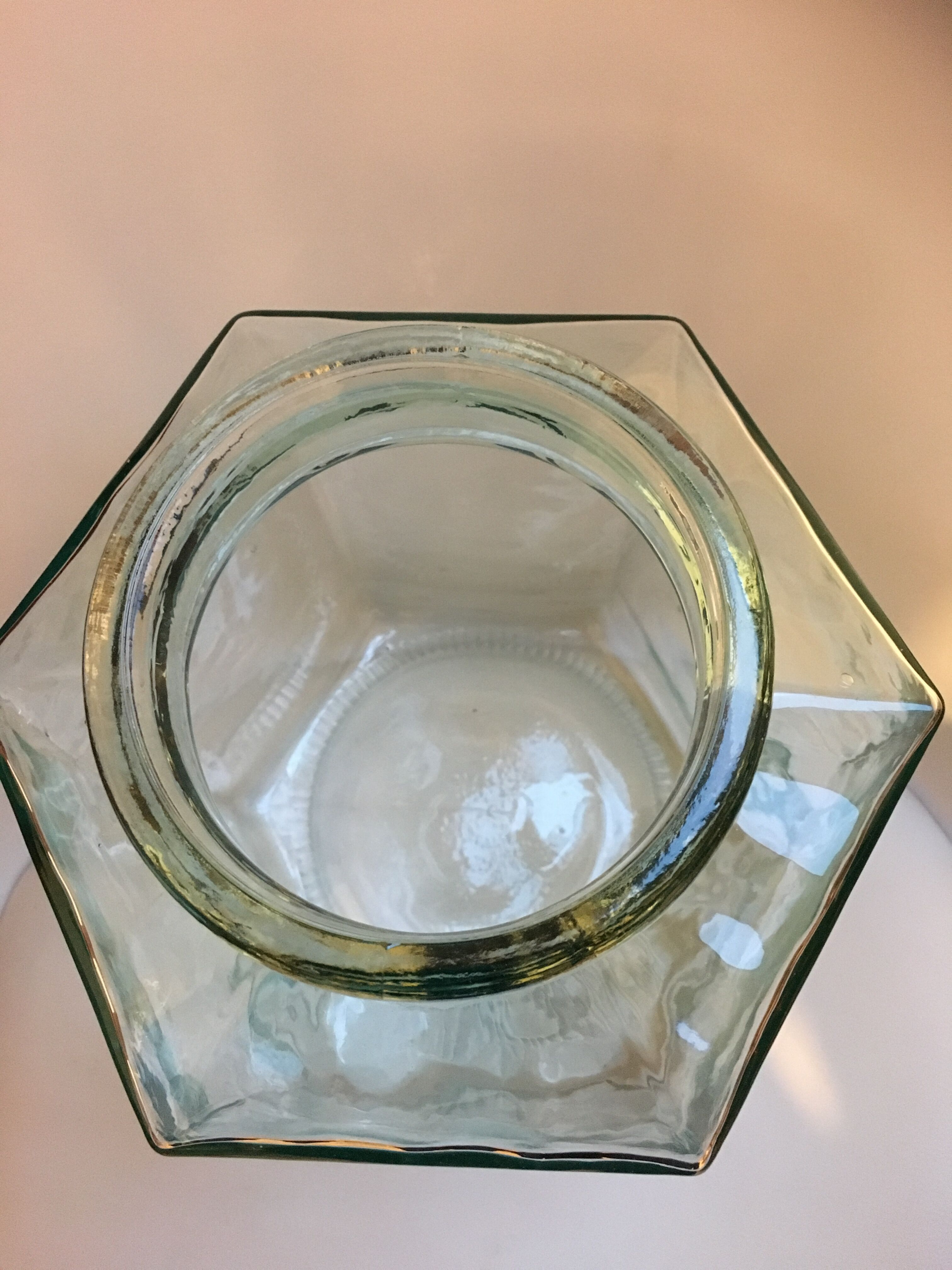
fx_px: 1063
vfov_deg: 61.7
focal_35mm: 29
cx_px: 476
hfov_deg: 48.2
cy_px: 635
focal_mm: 4.15
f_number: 2.2
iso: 320
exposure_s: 1/17
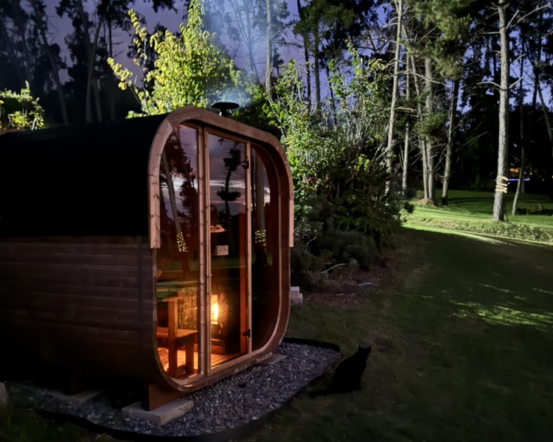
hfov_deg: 55.7
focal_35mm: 32
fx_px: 524
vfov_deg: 45.7
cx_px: 281
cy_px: 253
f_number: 1.78
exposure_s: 1/2
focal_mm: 6.76
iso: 8000
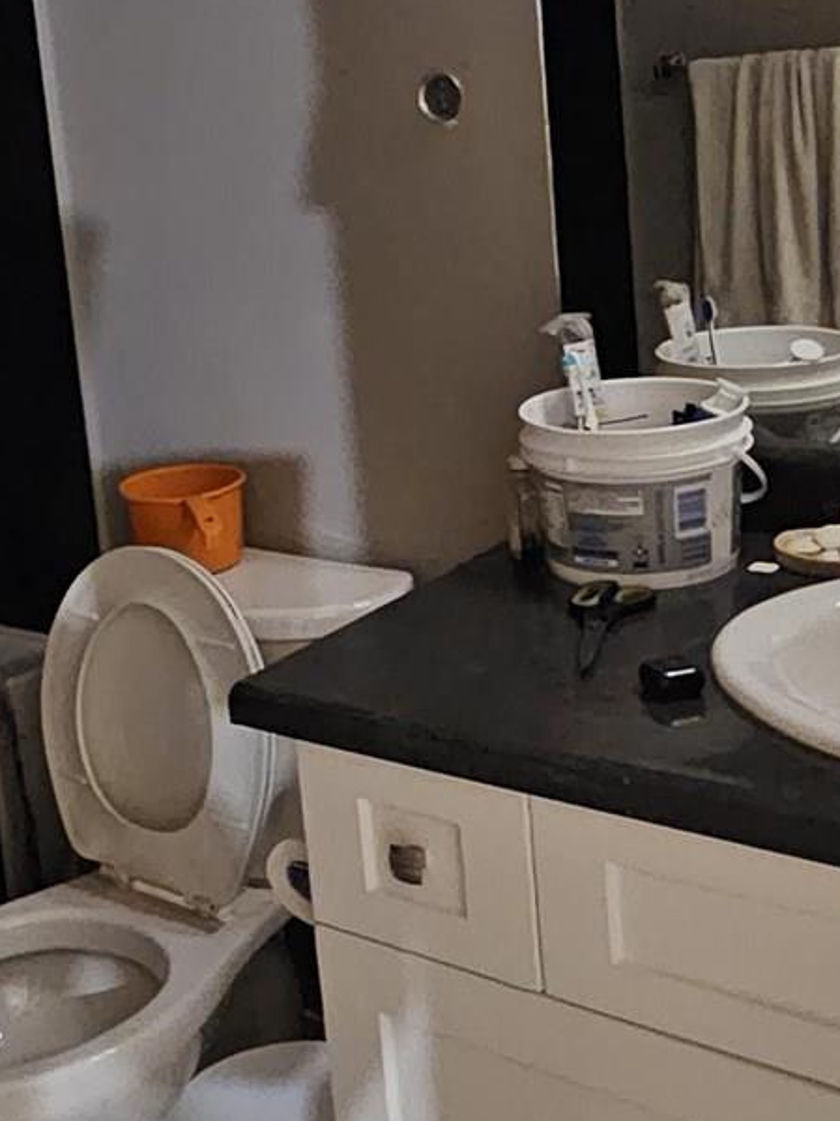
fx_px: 1618
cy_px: 380
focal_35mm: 50
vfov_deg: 37.8
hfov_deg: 28.9
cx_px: 294
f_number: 2.2
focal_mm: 2.2
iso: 1600
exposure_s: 1/24
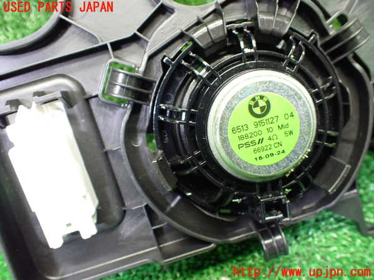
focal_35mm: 30
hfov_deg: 60.0
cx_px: 187
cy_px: 140
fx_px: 324
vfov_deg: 46.8
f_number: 2.3
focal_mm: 5.4
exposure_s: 1/40
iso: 800
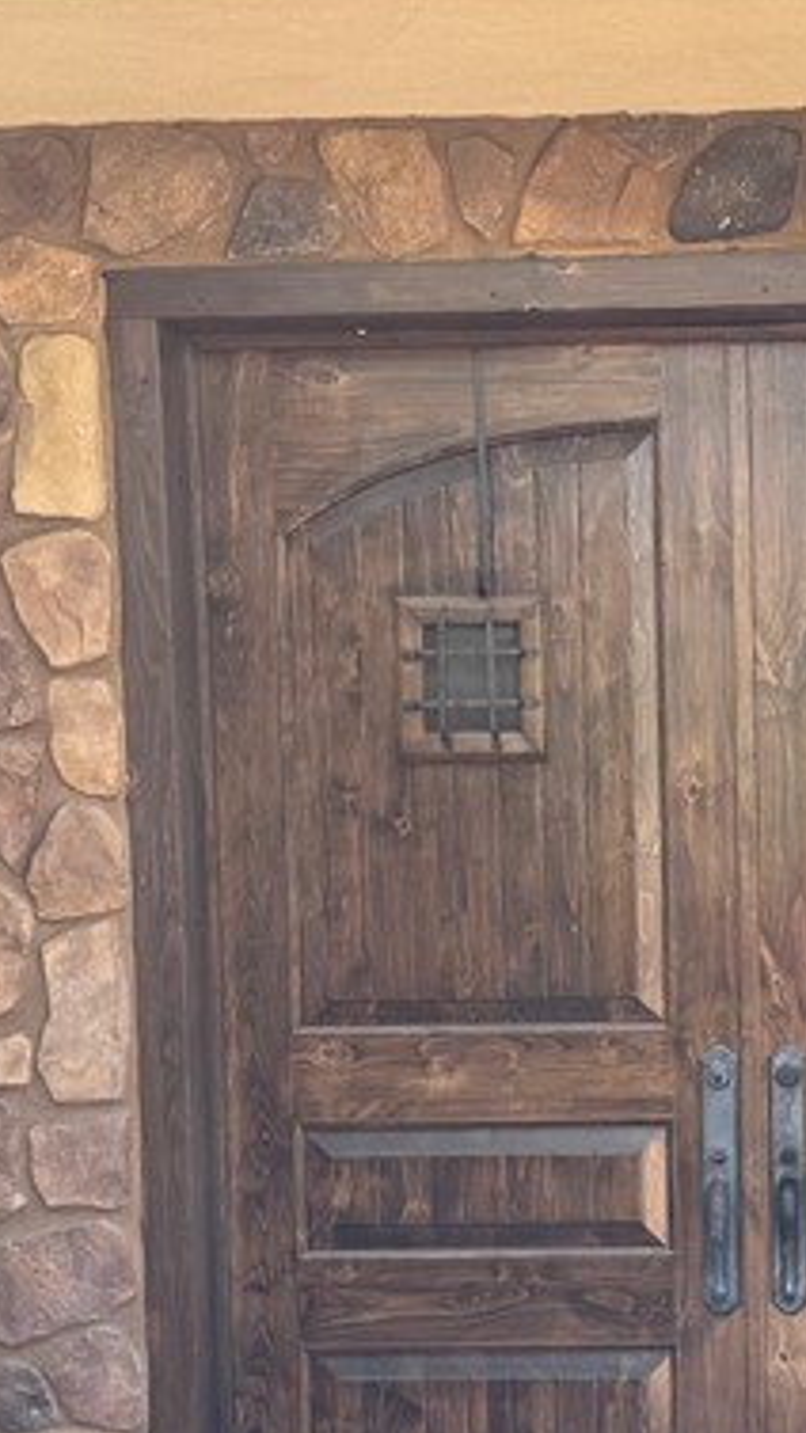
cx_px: 764
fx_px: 2698
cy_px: 992
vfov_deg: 29.5
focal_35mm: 71
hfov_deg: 16.7
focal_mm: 6.76
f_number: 1.78
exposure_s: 1/491
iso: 80
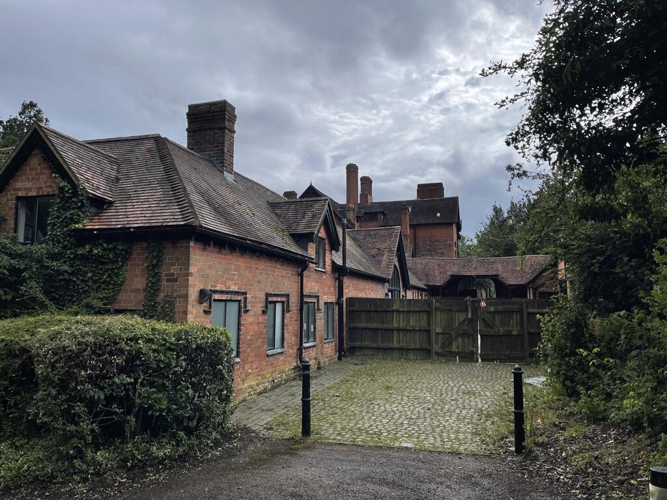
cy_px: 250
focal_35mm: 25
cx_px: 334
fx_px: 482
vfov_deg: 54.9
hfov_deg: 69.4
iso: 32
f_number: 1.6
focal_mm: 5.1
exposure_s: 1/6250
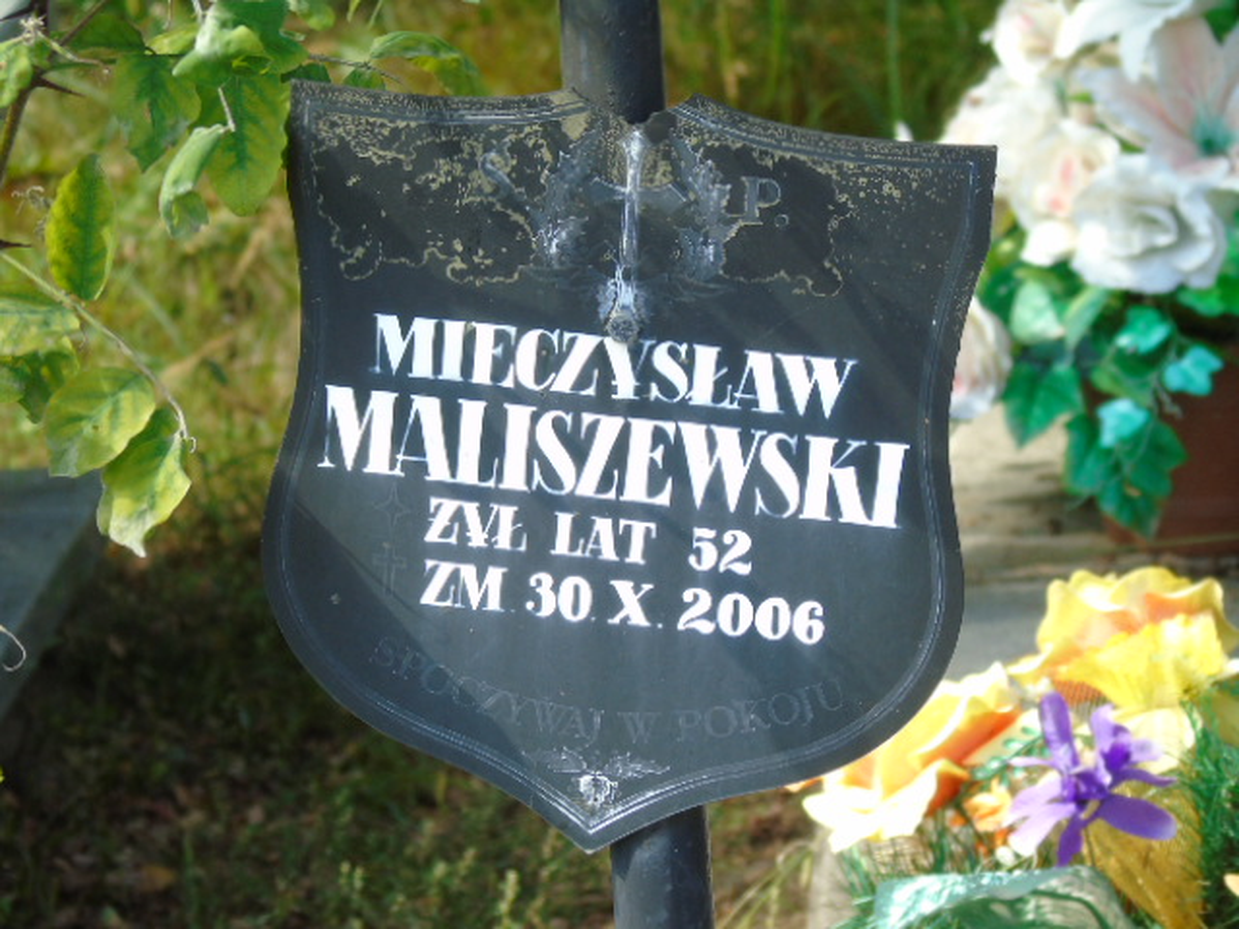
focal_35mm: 243
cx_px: 620
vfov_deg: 6.1
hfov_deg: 8.1
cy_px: 464
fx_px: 8698
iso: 100
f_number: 4.8
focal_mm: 43
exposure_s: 1/125
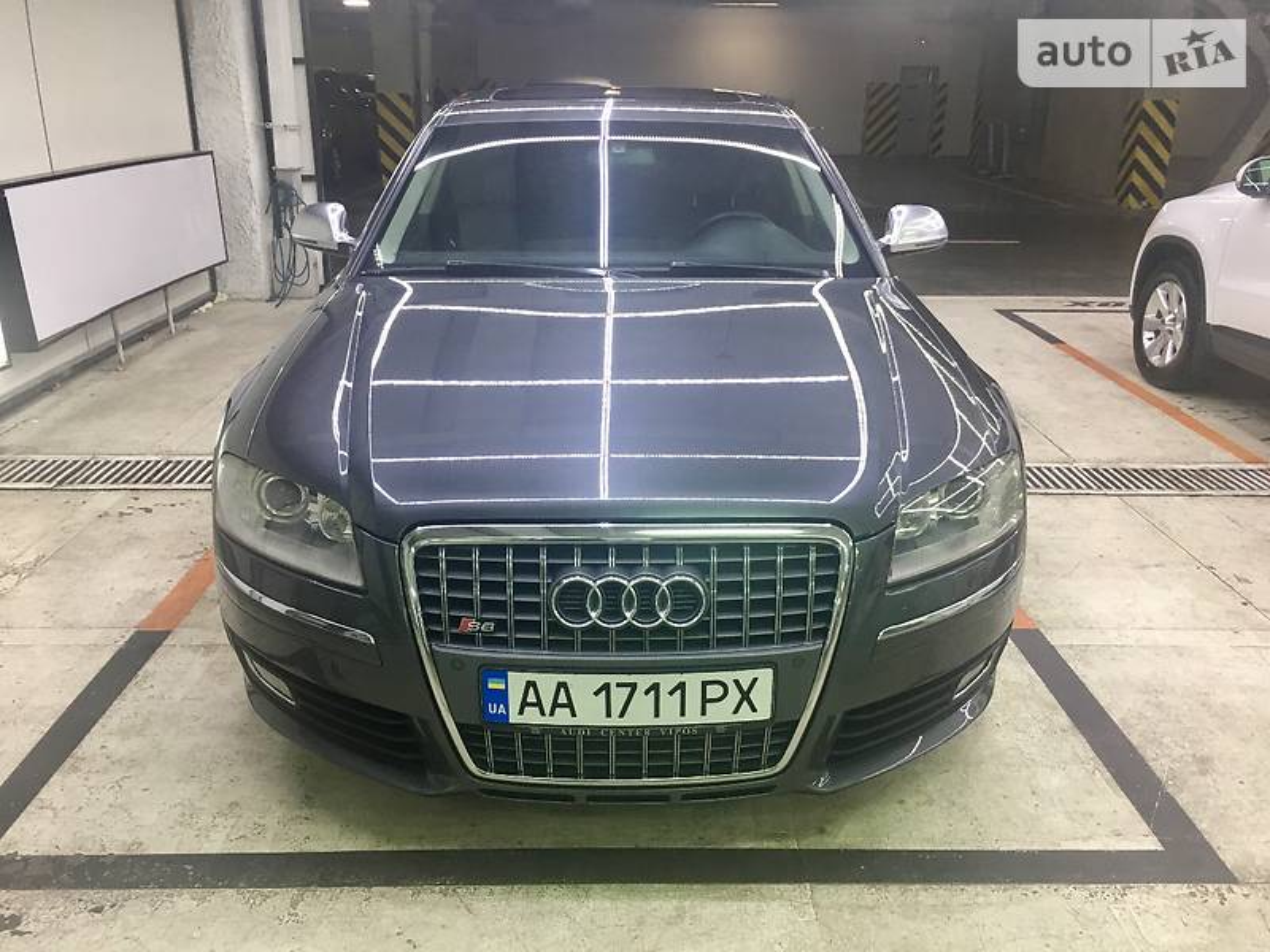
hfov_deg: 61.7
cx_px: 635
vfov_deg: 48.2
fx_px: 1064
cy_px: 476
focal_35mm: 29
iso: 50
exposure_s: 1/17
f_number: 2.2
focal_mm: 4.2
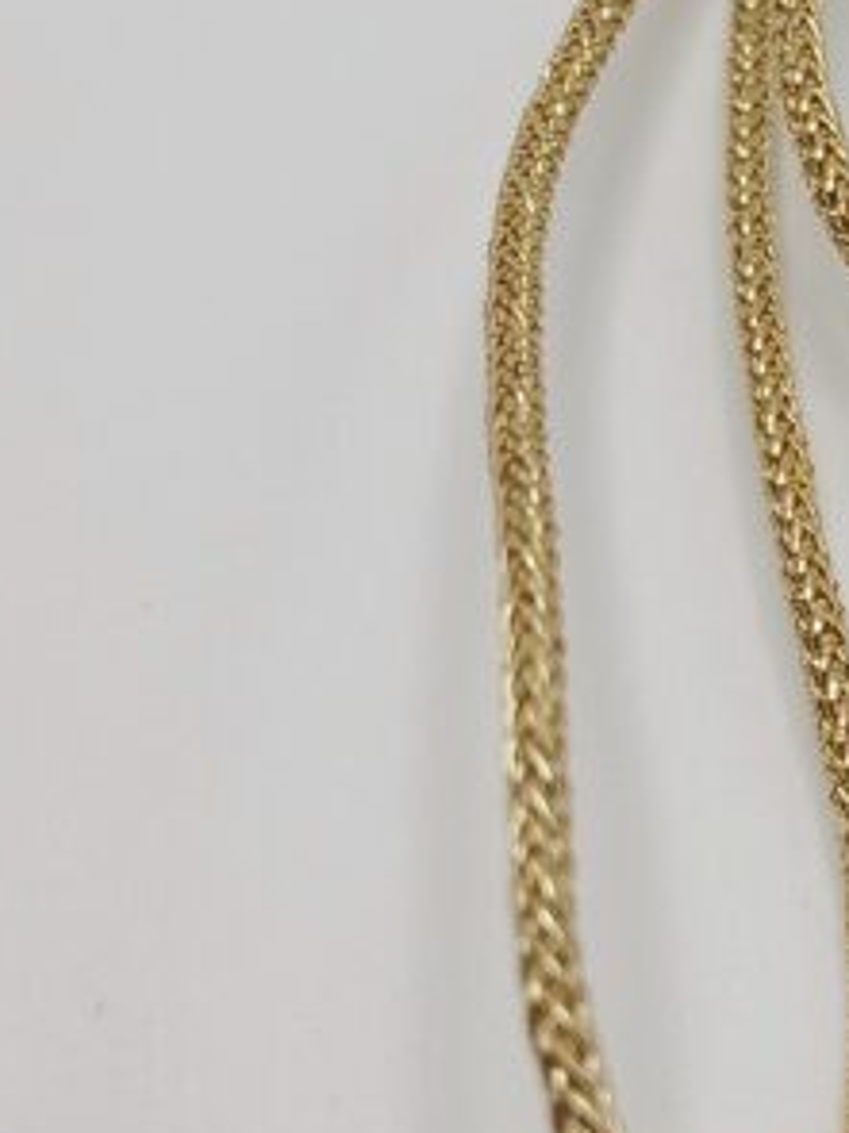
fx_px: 3076
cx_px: 1122
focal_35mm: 94
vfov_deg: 20.9
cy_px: 532
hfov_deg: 15.0
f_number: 1.8
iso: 32
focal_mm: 3.98
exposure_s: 1/50.3
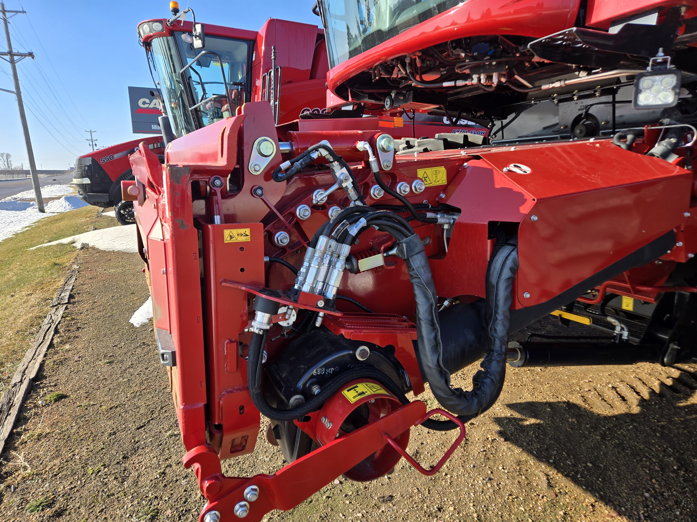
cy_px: 261
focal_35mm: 23
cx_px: 348
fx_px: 463
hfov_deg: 73.9
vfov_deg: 58.9
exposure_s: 1/781
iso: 25
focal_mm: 5.4
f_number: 1.8
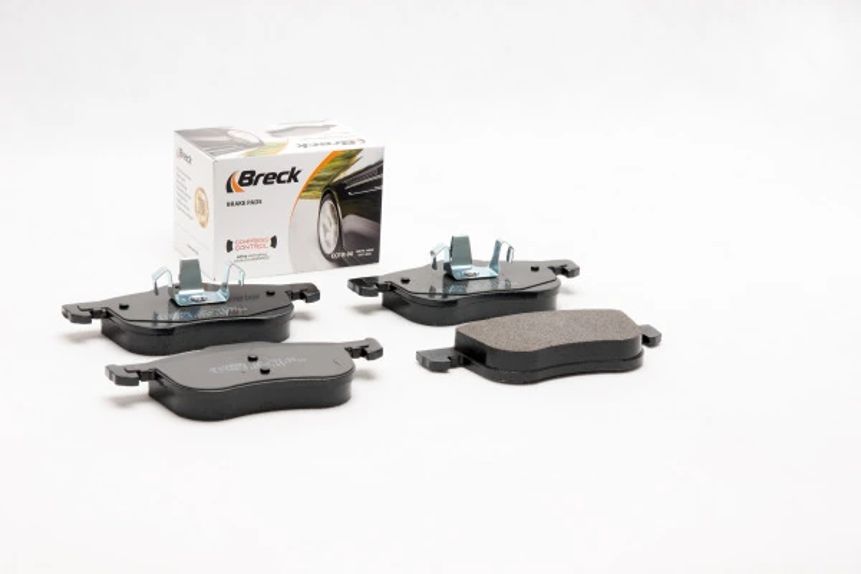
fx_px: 1973
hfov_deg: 24.6
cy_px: 287
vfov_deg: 16.6
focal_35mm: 82
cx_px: 430
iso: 100
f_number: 11
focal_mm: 55
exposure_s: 1/200
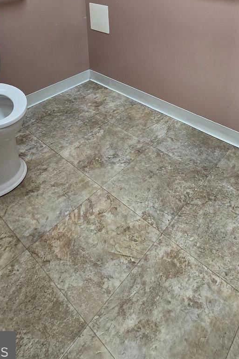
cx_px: 168
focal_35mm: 27
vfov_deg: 54.6
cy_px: 11
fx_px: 269
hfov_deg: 46.8
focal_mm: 2.2
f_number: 2.2
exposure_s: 1/60
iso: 100
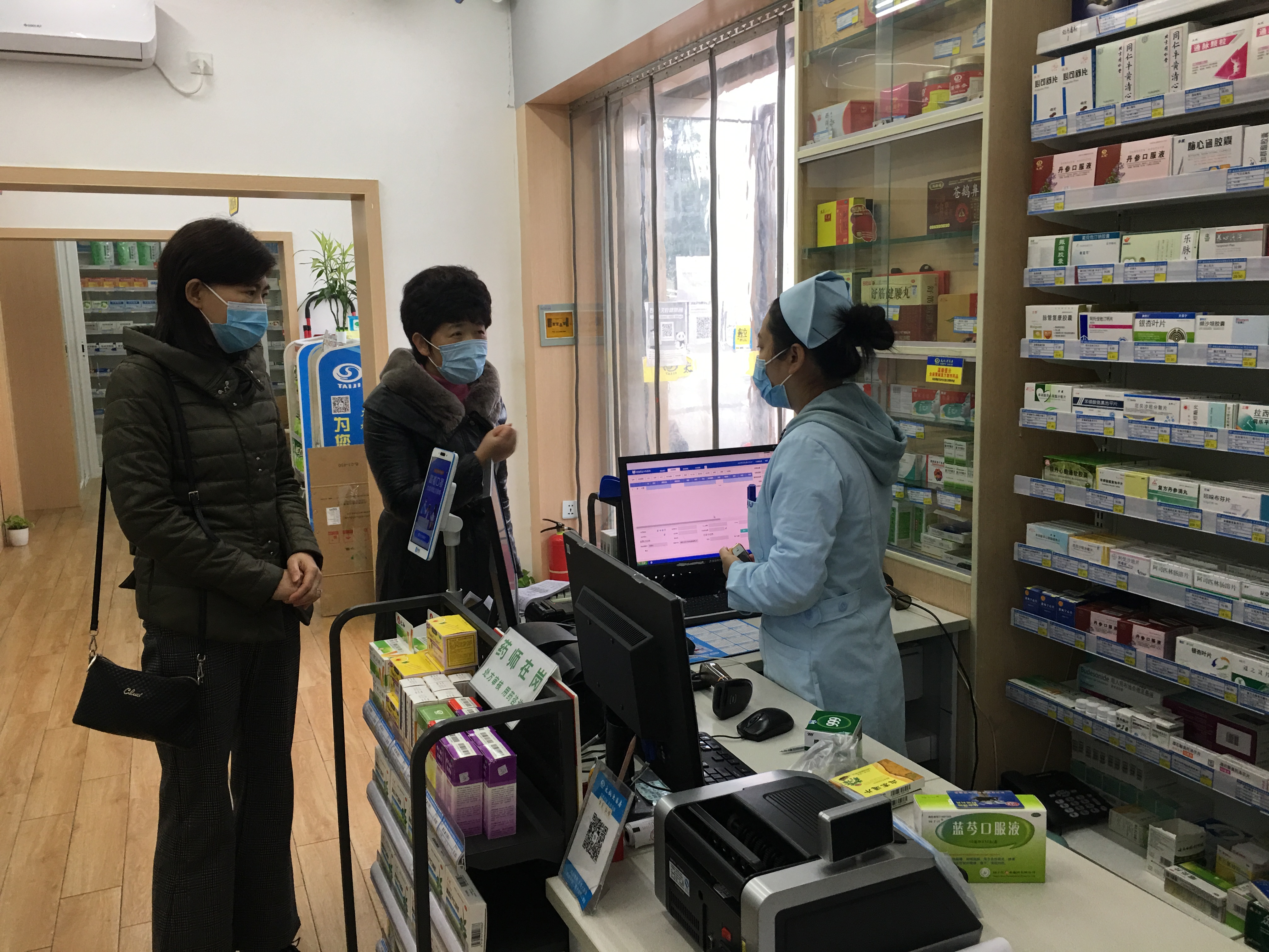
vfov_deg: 48.2
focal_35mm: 29
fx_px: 1063
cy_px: 476
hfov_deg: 61.7
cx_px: 634
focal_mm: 4.15
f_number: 2.2
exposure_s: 1/33
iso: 50
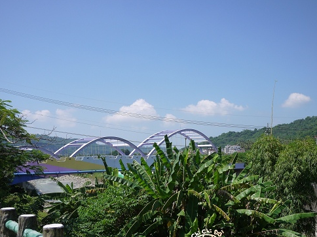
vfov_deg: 38.3
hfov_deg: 50.1
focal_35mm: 37
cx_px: 164
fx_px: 339
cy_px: 155
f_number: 3.5
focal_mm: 14
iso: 100
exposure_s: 1/2000
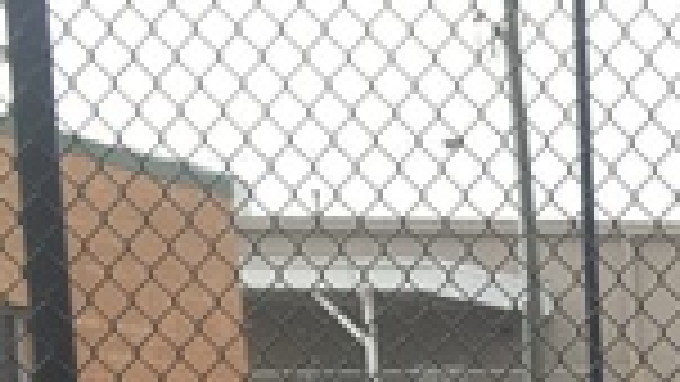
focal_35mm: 151
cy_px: 1097
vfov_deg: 7.2
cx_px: 1383
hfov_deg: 12.5
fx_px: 2723
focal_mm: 4.15
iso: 25
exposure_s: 1/561
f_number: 2.2
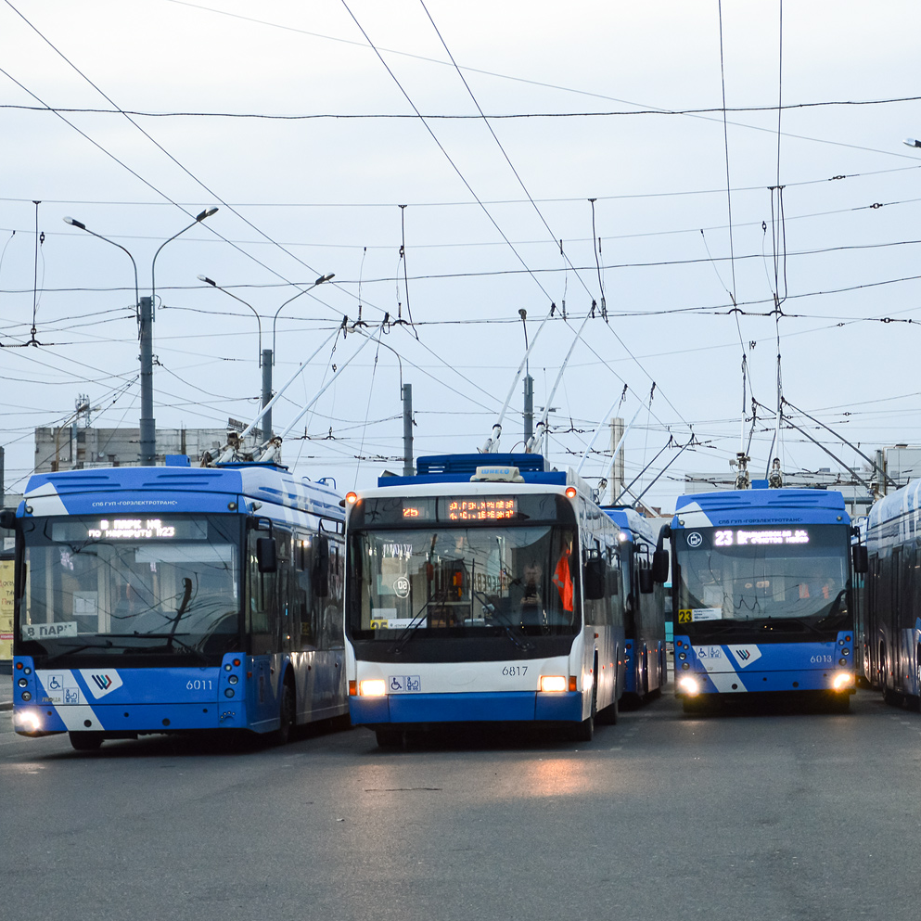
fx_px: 2608
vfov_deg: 20.0
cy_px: 463
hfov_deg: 20.0
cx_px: 600
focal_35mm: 87
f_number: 5
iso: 800
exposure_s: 1/100
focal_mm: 45
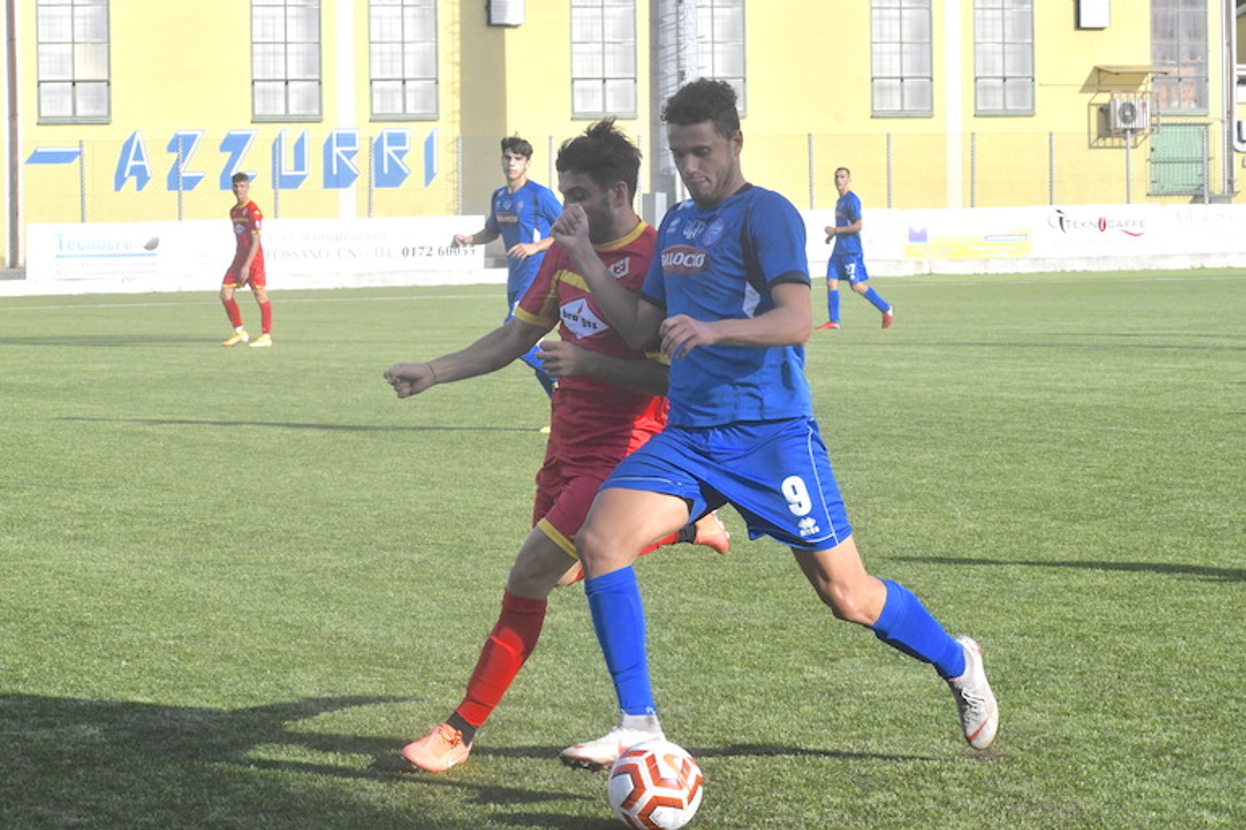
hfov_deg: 16.7
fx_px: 4256
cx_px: 623
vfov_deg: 11.1
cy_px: 415
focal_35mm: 123
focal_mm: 82
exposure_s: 1/2000
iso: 1600
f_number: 16
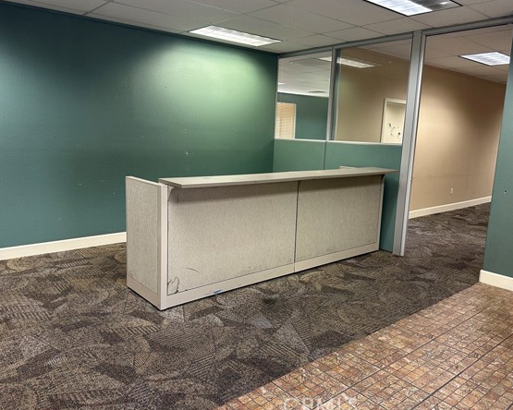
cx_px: 261
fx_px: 410
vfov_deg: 53.2
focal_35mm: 27
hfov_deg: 64.1
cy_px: 198
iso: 200
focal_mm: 6.86
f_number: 1.78
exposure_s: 1/60
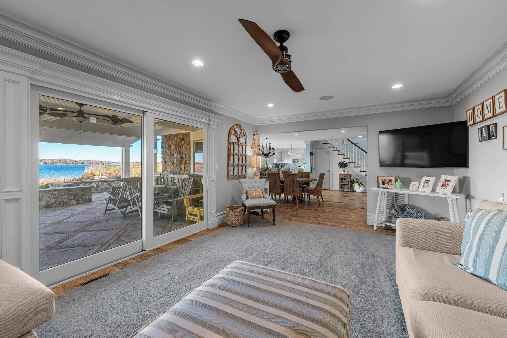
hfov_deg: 104.3
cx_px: 254
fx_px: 197
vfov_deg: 81.2
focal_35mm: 14
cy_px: 169
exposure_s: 1/2
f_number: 9
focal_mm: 14
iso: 250
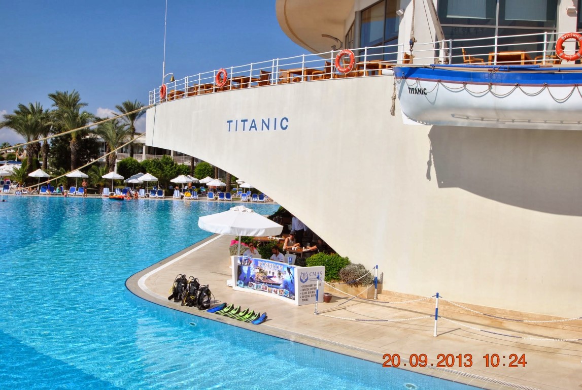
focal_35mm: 36
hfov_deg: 53.1
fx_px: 583
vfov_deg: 37.0
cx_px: 291
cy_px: 195
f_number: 9
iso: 100
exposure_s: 1/320
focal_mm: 24
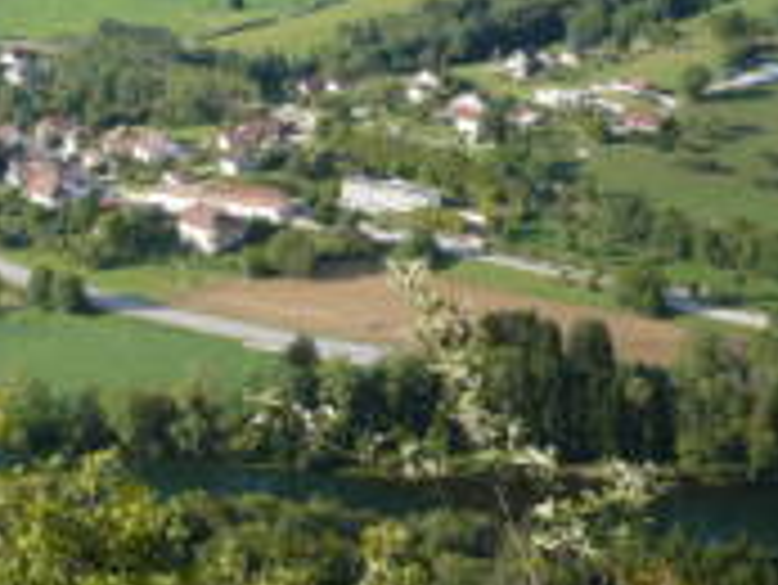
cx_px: 22
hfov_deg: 26.1
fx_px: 1597
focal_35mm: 71
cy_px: 70
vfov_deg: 20.4
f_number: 2.8
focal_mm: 5.8
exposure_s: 1/500
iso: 100
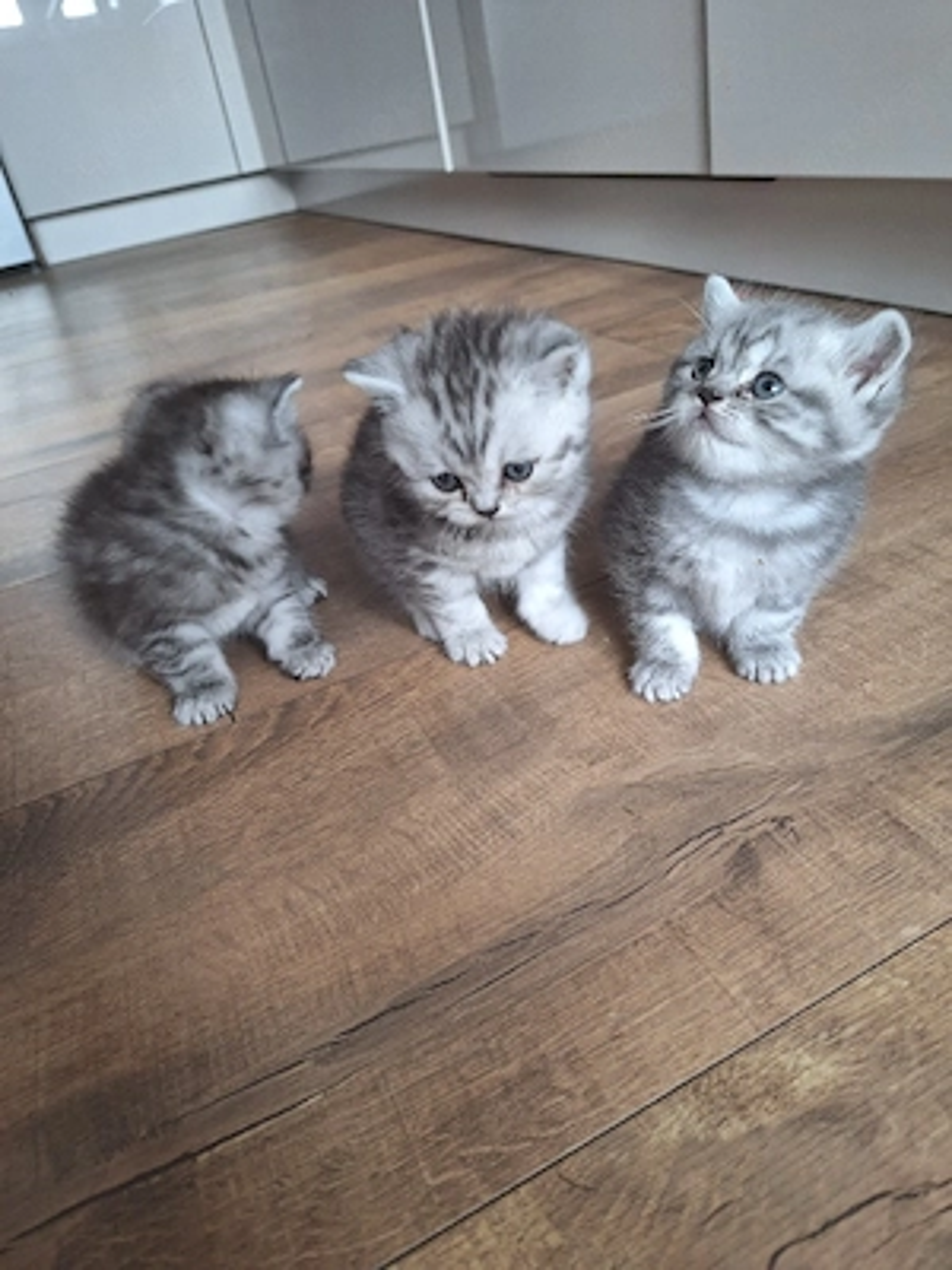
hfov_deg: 58.9
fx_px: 843
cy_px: 635
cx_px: 476
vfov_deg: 73.9
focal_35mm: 23
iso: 160
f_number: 1.8
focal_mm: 5.54
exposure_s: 1/40
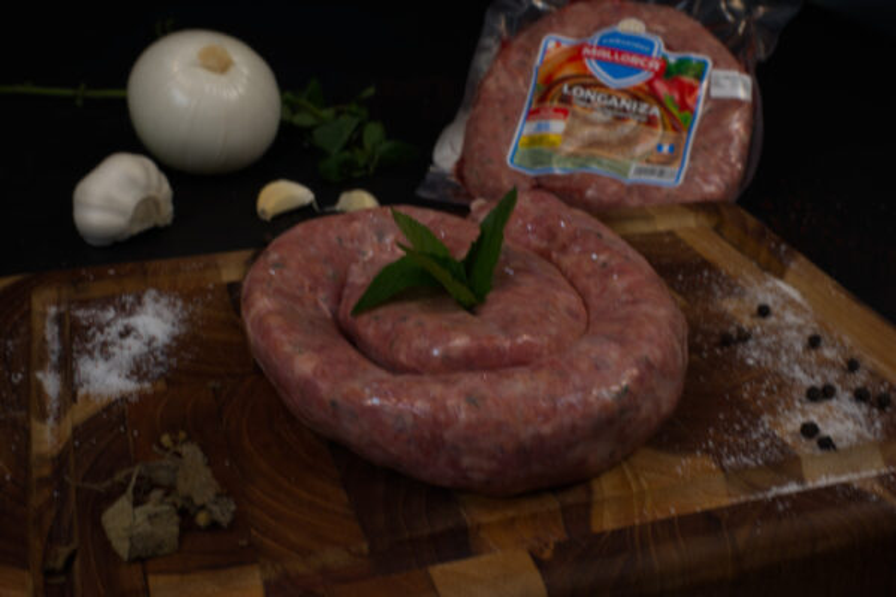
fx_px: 1083
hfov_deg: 45.0
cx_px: 448
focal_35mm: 44
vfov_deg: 30.8
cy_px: 298
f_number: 14
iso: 100
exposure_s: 1/10
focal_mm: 29
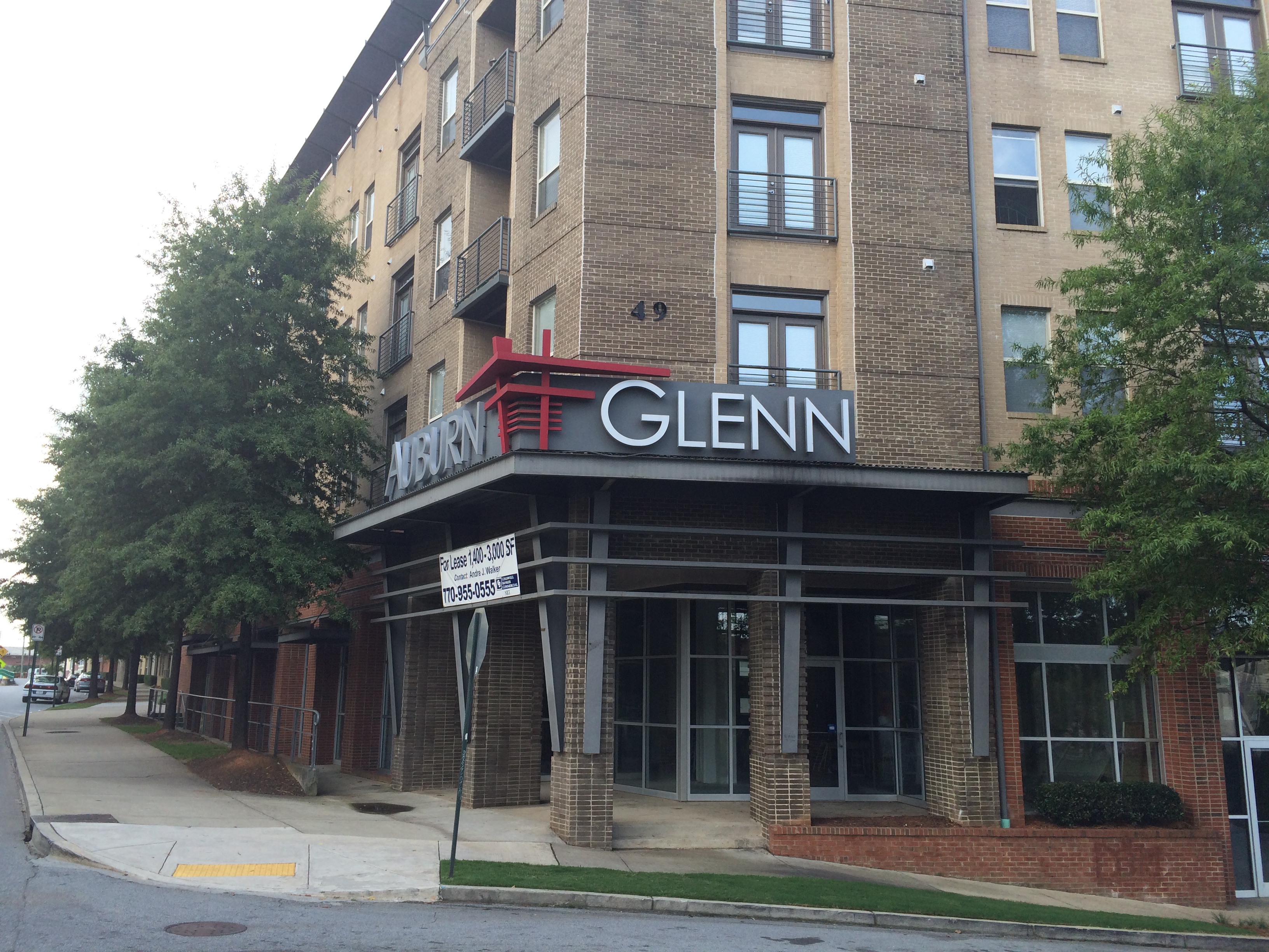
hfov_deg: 60.0
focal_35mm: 30
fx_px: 1100
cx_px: 634
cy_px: 476
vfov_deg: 46.8
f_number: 2.2
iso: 32
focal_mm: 4.12
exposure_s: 1/299
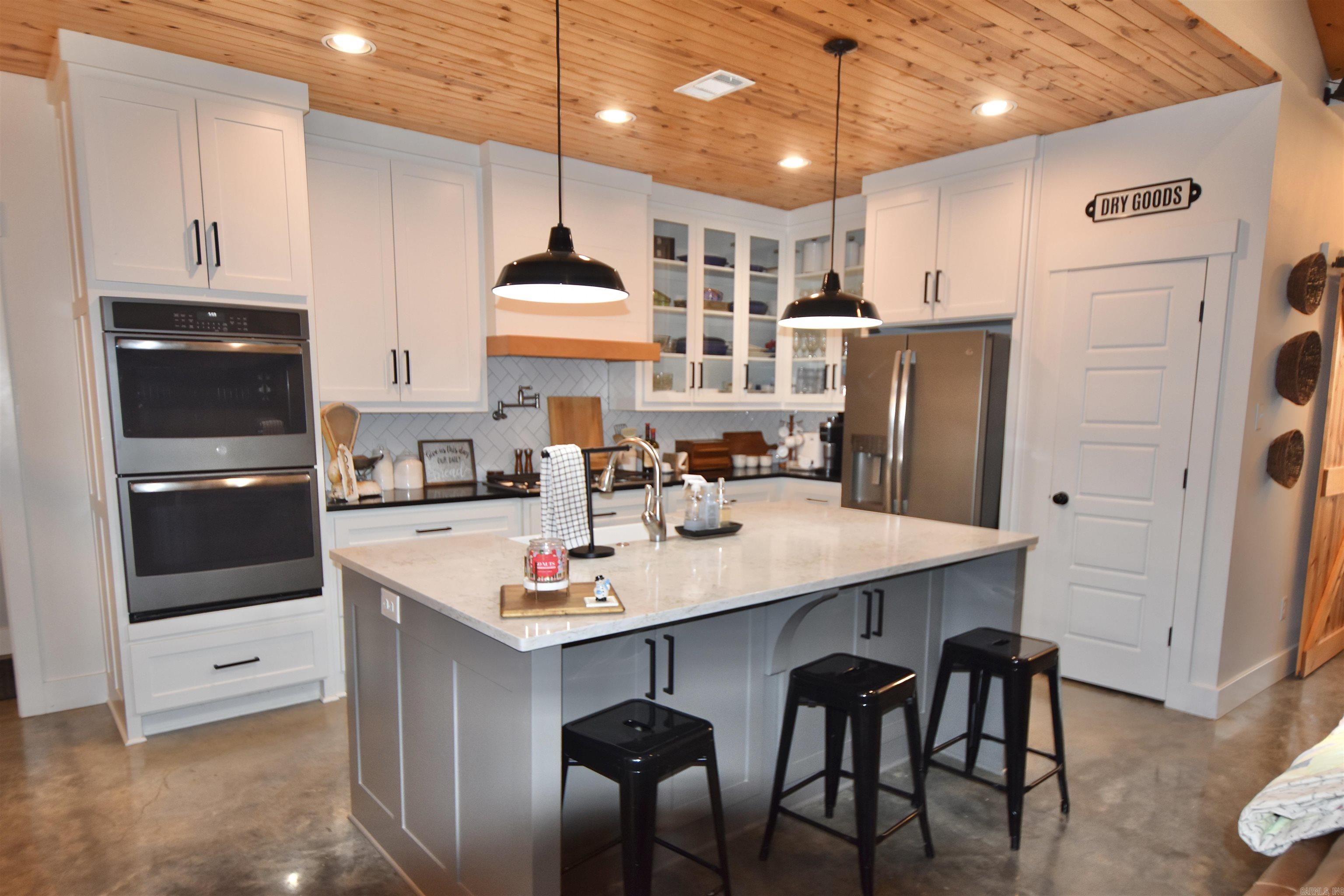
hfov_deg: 77.3
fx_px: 840
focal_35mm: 22
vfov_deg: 56.1
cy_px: 448
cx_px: 672
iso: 640
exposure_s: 1/60
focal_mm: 15
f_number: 4
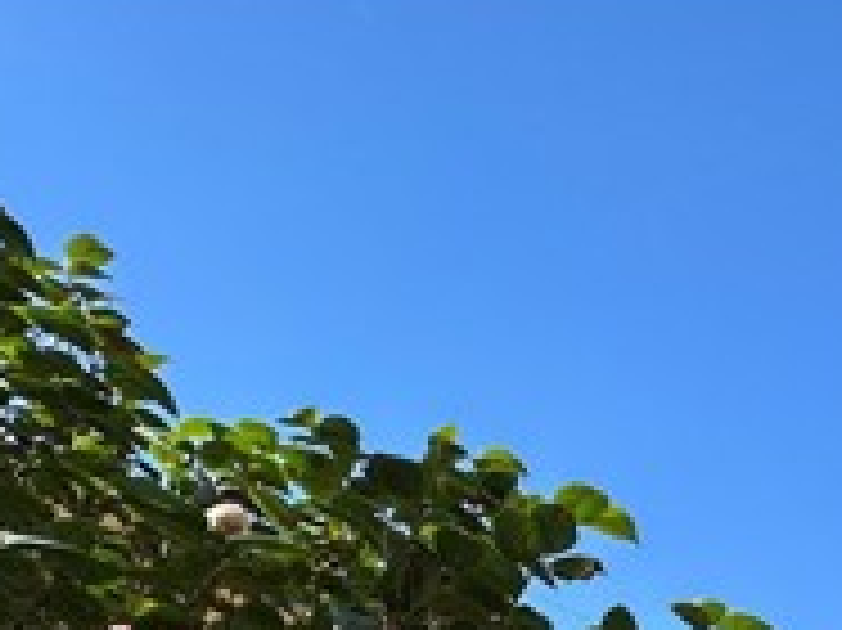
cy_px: 1040
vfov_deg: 22.4
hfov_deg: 28.9
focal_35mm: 48
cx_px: 1193
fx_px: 1167
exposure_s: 1/1689
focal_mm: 2.22
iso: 40
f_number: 2.2
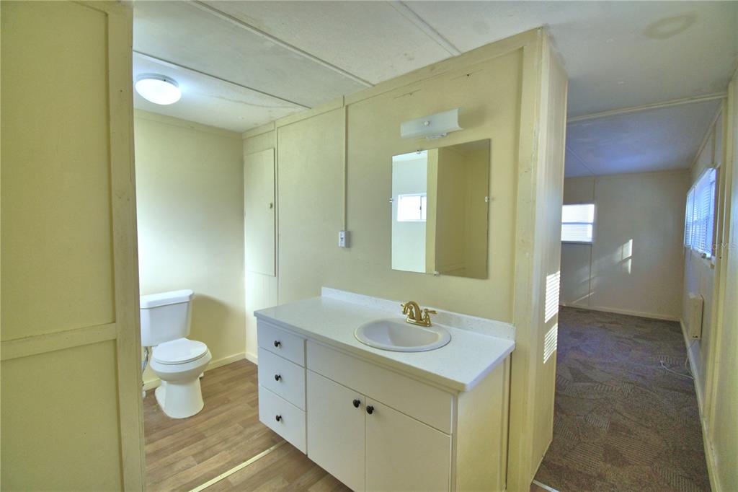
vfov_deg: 77.3
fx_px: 307
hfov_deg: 100.4
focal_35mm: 15
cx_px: 369
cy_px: 246
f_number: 4.5
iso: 200
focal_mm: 10
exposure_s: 1/200
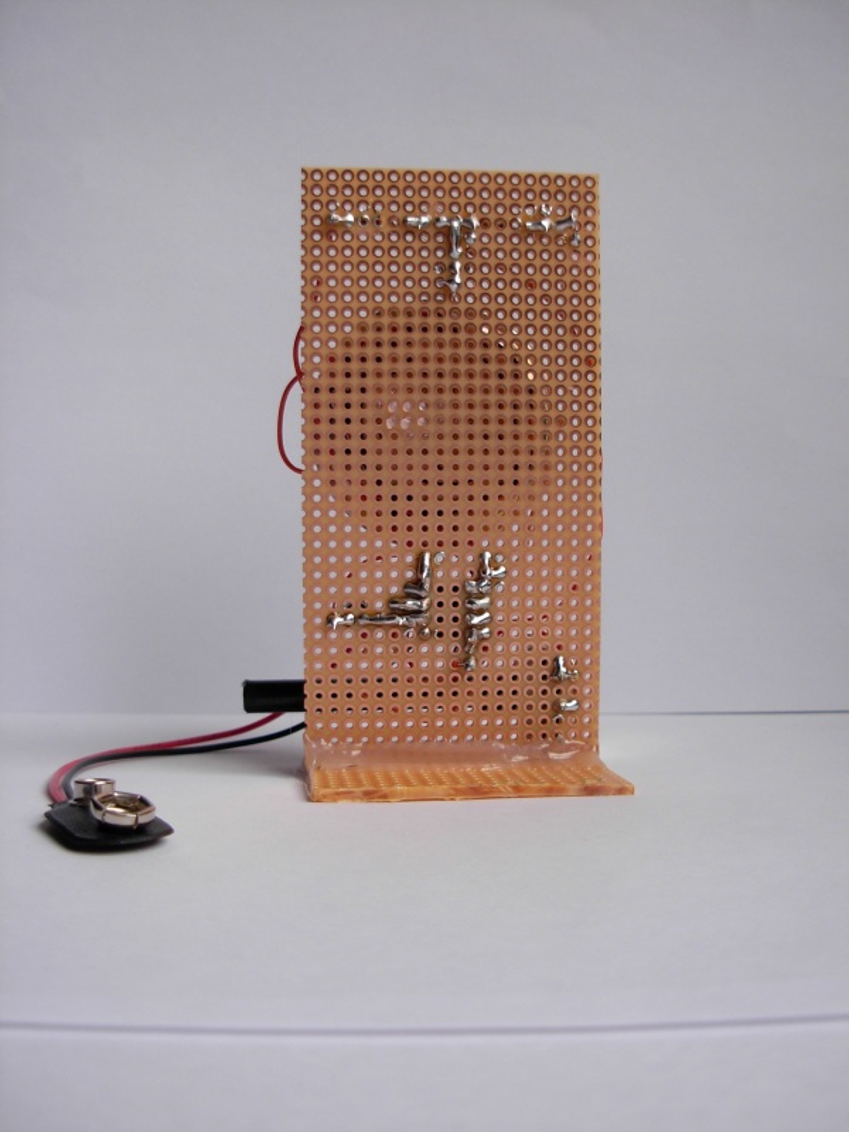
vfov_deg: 49.0
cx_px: 424
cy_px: 566
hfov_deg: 37.7
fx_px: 1243
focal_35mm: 38
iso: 79
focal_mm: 6.3
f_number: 2.9
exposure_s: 1/132
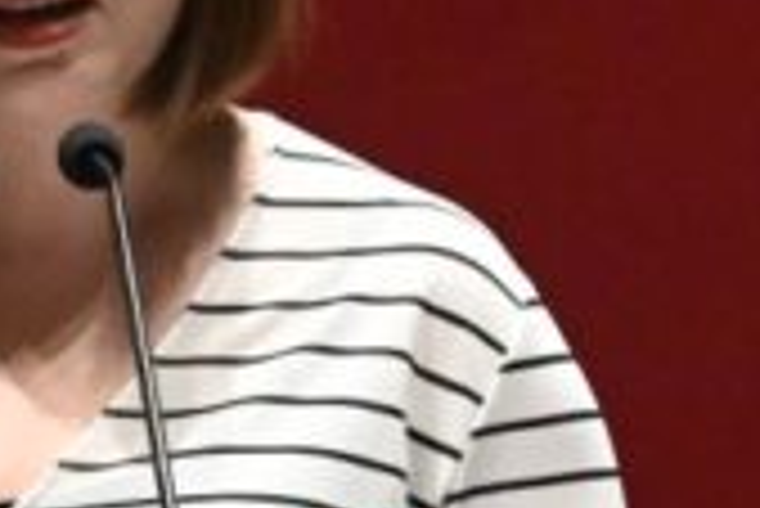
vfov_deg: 1.3
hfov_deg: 1.9
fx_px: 23115
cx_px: 9
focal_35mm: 1094
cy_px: 193
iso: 8000
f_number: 4
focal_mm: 200
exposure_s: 1/160
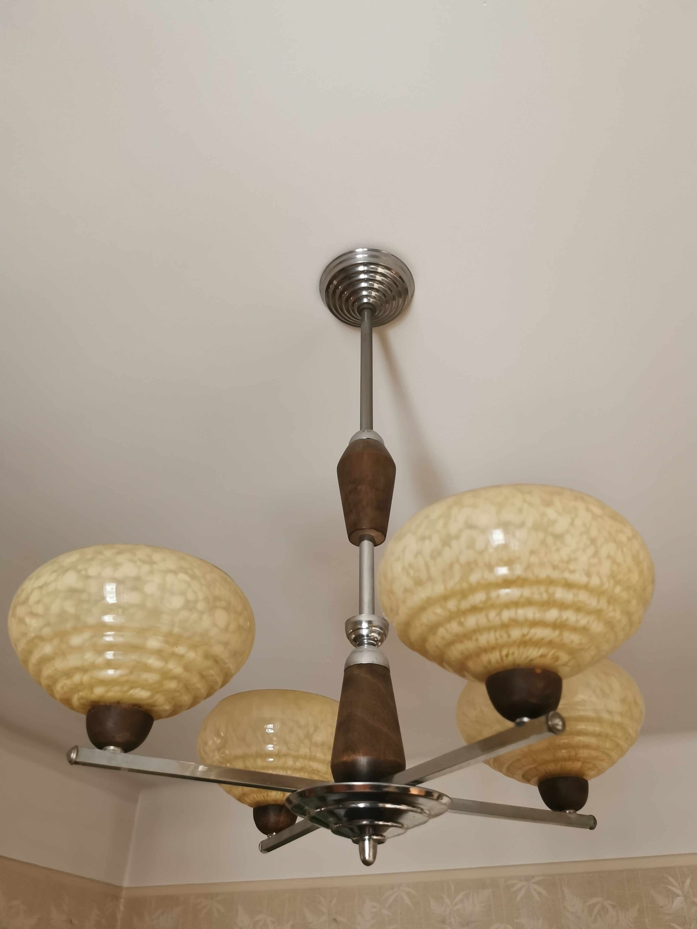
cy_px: 464
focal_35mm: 27
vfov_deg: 65.3
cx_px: 348
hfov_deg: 51.4
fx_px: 725
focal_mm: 5.56
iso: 320
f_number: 1.6
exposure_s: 1/33.3
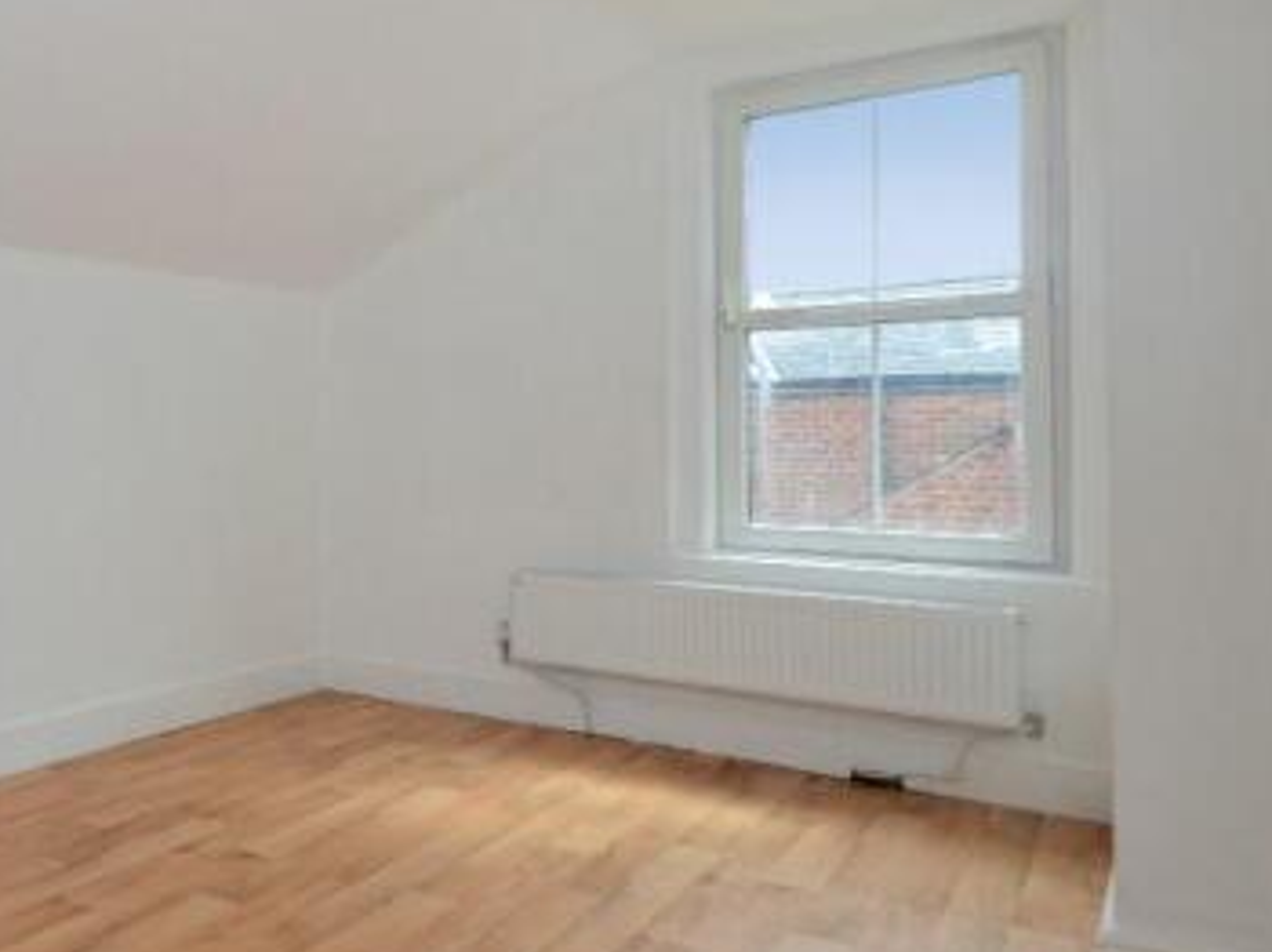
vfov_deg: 51.2
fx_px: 991
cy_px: 518
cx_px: 274
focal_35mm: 27
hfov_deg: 60.6
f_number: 7.1
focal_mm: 10
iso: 400
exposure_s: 1/100
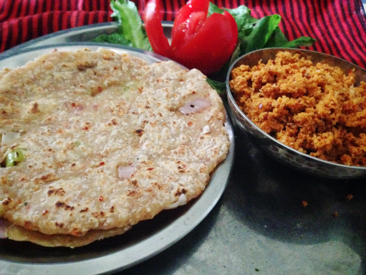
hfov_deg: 55.4
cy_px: 138
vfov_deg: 42.9
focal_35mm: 33
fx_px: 349
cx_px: 183
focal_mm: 4.12
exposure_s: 1/15
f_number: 2.4
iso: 800
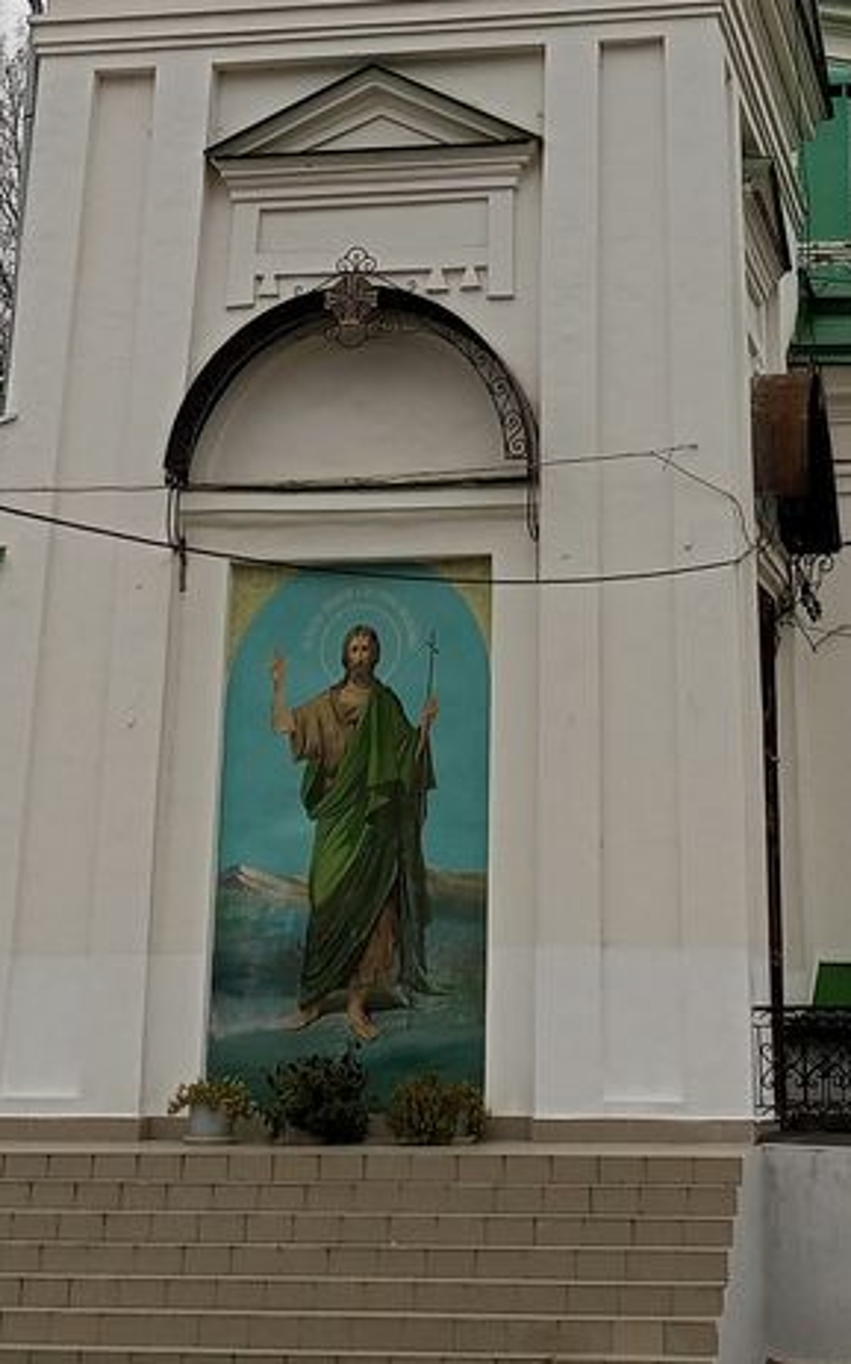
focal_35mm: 77
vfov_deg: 24.8
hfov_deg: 16.9
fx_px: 2860
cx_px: 586
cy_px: -165
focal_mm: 4.69
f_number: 1.8
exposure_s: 1/452
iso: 116
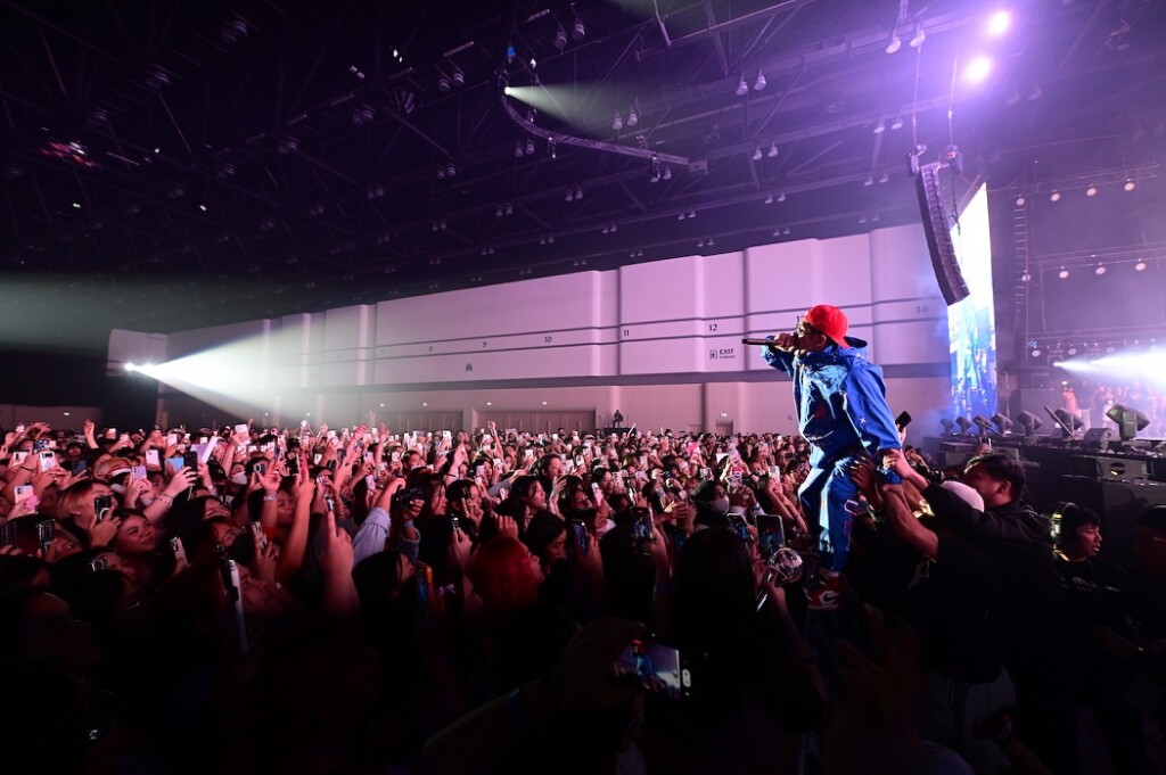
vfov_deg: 77.2
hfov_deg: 100.4
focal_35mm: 15
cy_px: 388
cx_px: 583
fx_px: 485
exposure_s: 1/80
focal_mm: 15
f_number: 5
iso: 1250
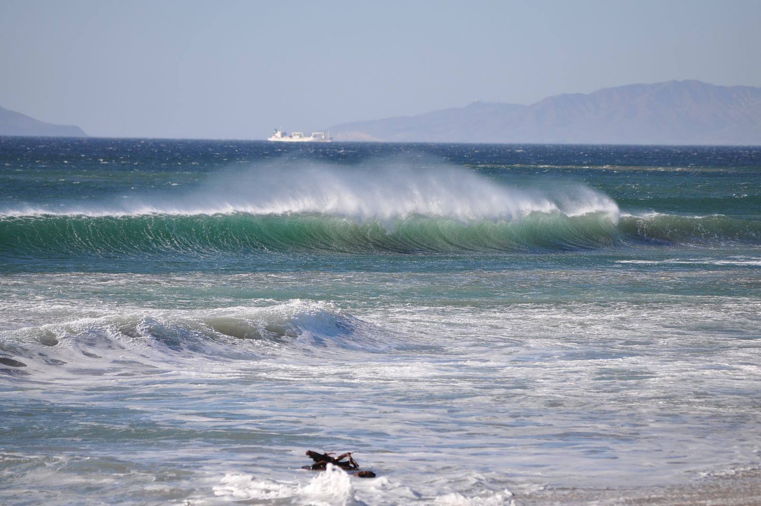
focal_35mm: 300
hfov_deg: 6.9
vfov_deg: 4.6
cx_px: 380
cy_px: 253
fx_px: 6334
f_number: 6.3
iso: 400
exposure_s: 1/1600
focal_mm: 200
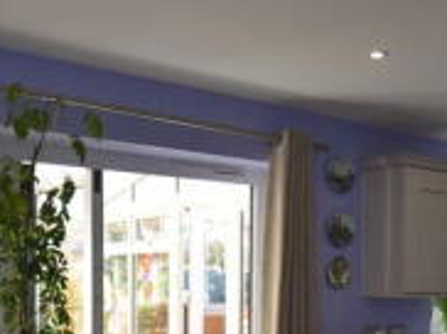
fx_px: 671
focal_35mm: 52
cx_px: 311
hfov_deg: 36.3
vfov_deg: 27.0
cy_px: 298
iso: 320
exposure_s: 1/200
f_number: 5
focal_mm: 10
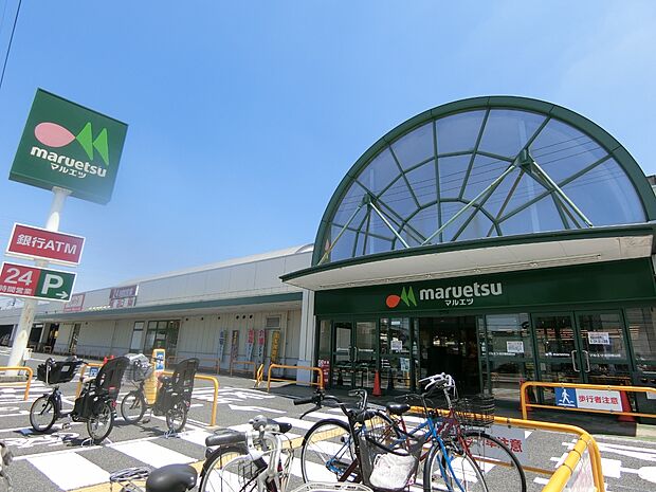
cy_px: 246
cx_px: 328
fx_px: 360
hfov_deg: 84.7
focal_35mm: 19
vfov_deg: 68.7
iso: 80
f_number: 6.9
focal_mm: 4.06
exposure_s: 1/200
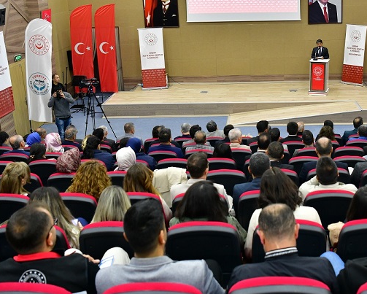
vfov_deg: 31.9
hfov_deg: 38.6
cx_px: 271
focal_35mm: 47
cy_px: 101
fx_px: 511
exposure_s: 1/50
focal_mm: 28
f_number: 3.5
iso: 1600
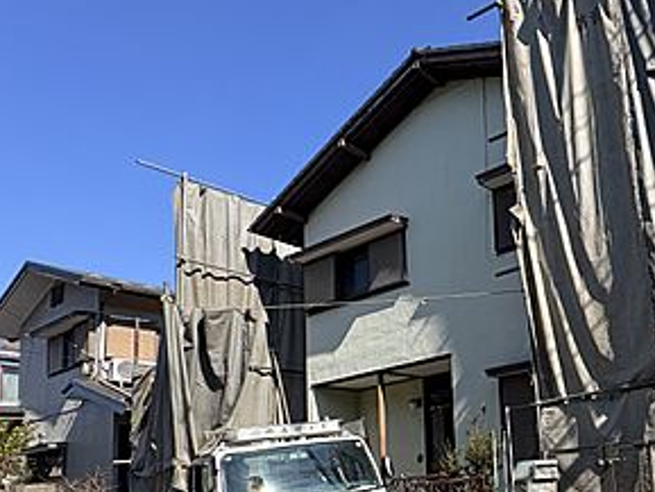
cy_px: 407
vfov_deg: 44.1
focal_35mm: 30
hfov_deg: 49.7
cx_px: 644
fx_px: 568
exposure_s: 1/1160
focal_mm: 2.22
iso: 50
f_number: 2.2
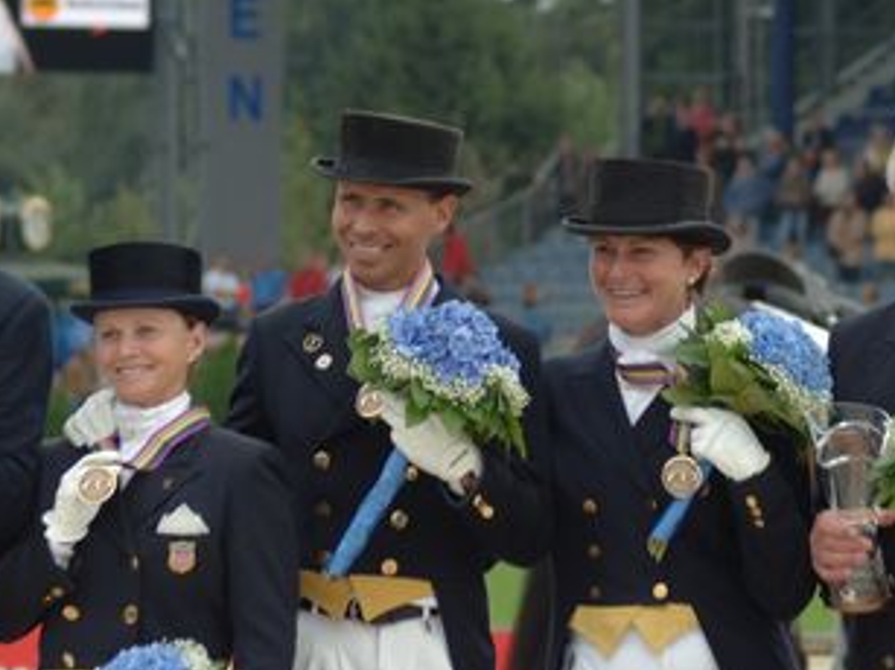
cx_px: 443
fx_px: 6978
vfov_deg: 5.5
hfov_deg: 7.3
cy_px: 377
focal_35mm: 270
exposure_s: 1/250
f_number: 5.6
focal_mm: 90
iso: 200
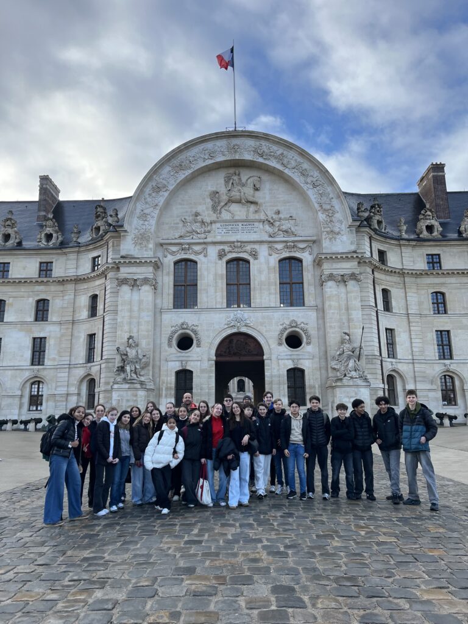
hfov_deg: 53.1
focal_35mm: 26
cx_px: 234
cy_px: 312
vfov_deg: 67.3
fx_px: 469
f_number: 1.6
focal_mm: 5.1
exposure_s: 1/1086
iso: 50
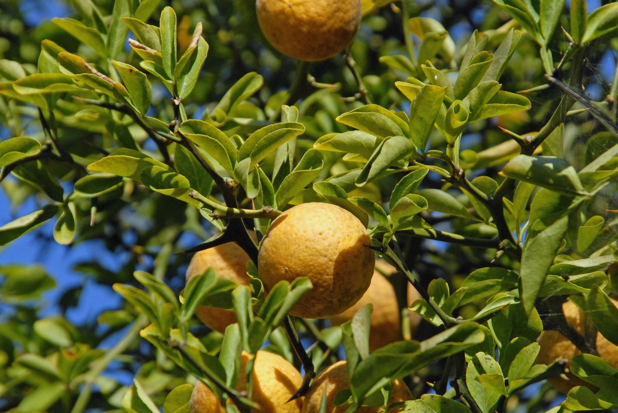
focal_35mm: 255
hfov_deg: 8.1
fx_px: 4382
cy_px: 206
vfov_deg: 5.4
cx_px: 309
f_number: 10
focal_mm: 170
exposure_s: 1/350
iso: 400
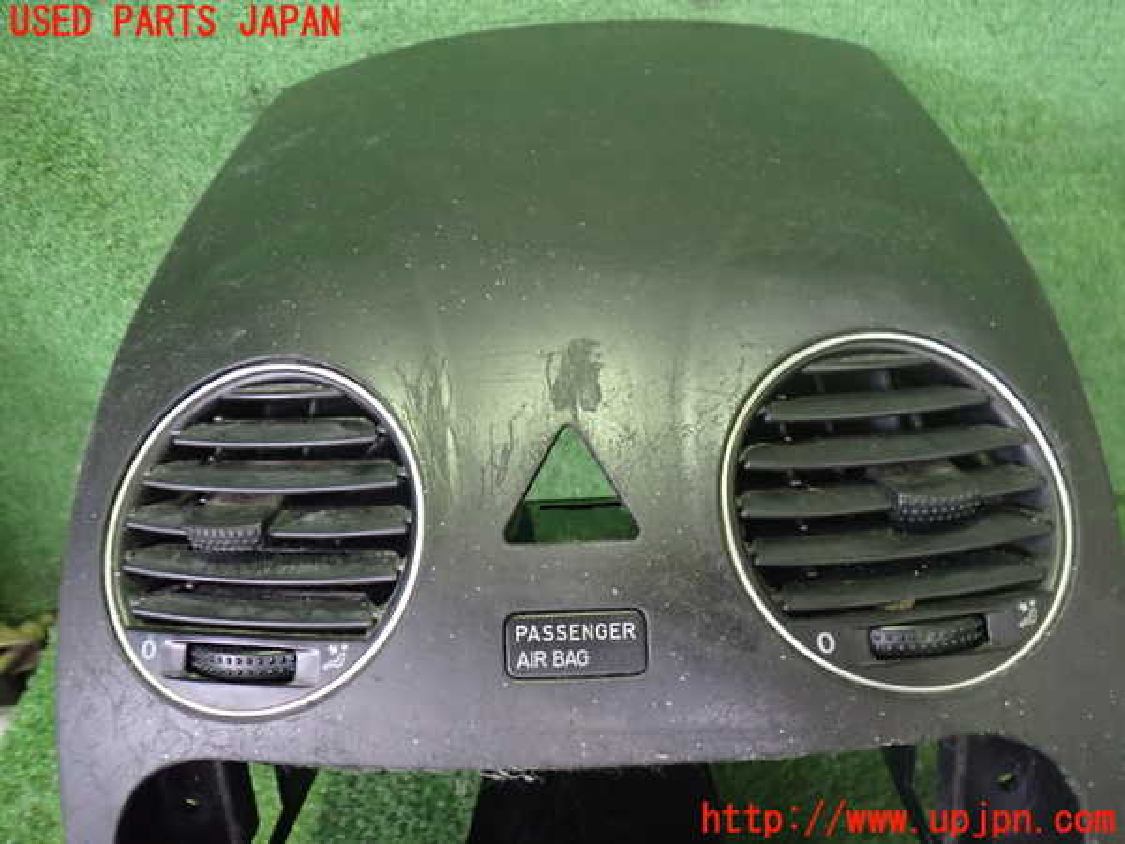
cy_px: 422
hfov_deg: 60.0
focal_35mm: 30
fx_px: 975
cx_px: 562
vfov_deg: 46.8
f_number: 2.3
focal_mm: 5.4
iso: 800
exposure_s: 1/30
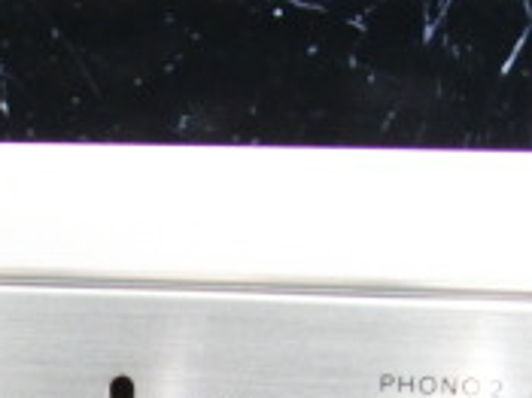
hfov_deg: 11.6
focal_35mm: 168
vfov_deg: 8.5
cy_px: 684
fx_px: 2580
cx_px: -85
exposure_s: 1/60
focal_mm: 8.2
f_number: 3.3
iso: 250
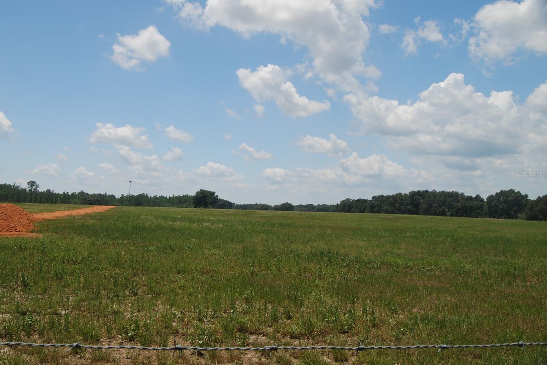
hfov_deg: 61.8
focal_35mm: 30
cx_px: 250
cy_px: 173
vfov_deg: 43.6
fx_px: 456
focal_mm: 18
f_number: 10
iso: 200
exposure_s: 1/200
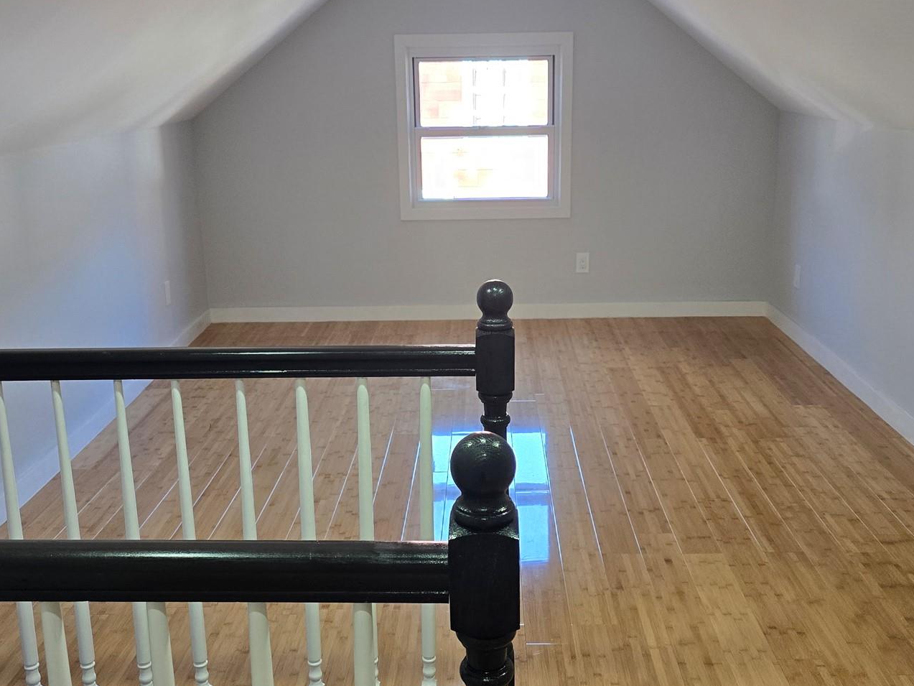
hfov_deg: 50.1
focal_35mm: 37
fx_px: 977
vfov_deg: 38.7
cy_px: 340
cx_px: 470
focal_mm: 6.3
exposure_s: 1/180
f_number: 1.7
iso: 200
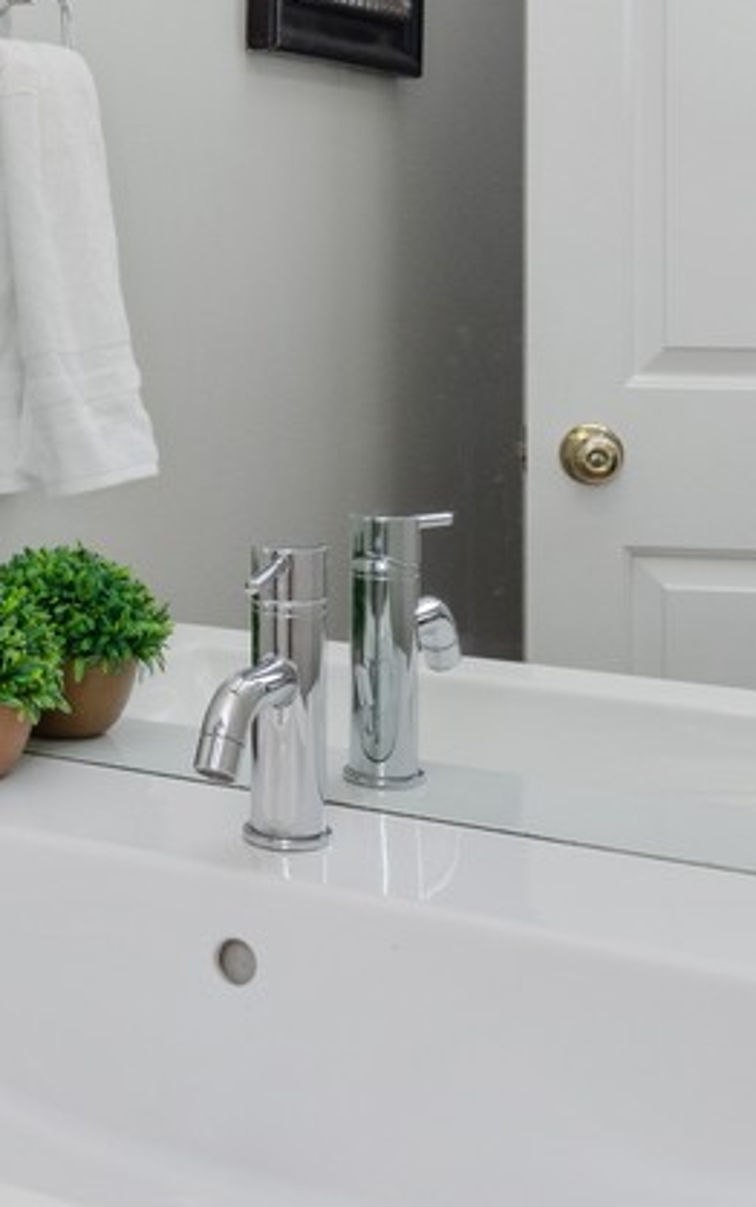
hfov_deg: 19.6
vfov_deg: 31.6
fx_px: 2073
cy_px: 248
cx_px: -131
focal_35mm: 63
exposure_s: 1/30
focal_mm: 16
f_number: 8
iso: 200
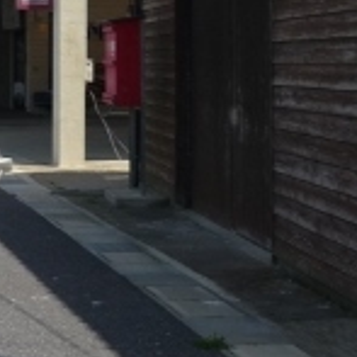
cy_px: -33
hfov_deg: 16.9
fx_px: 1155
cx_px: -53
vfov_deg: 17.0
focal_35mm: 99
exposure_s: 1/200
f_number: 8
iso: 100
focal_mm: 5.5
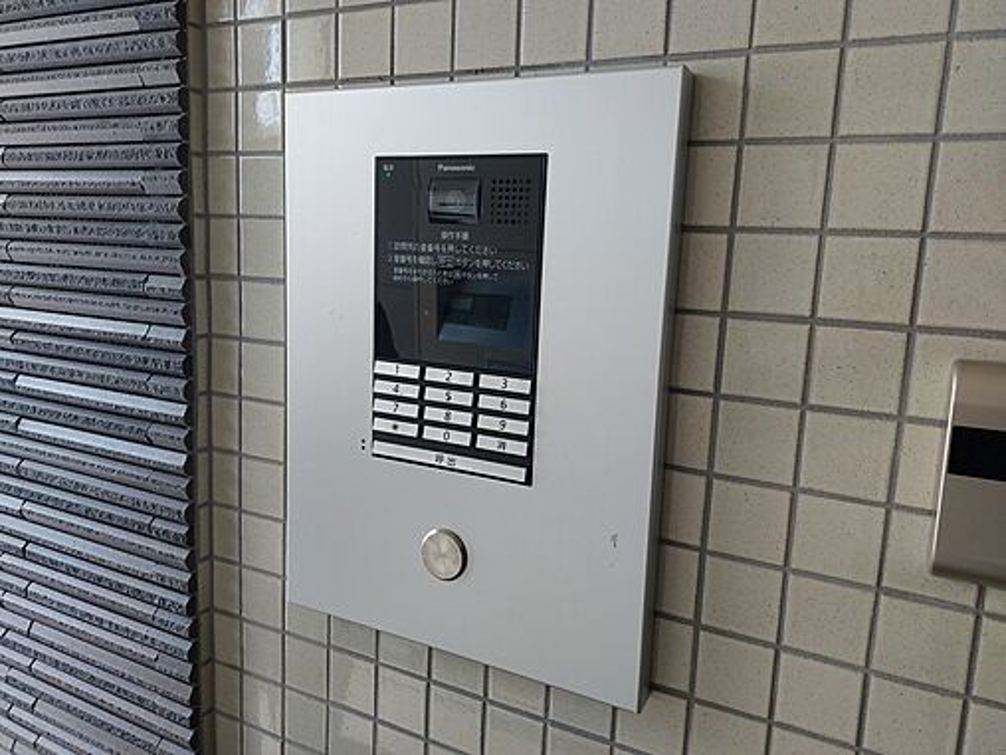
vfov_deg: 56.8
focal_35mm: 24
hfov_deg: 71.6
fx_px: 697
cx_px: 503
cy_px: 378
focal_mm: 5.23
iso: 100
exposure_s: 1/120
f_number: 1.8
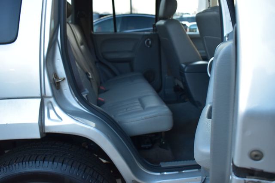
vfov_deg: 41.7
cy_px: 92
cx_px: 138
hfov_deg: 59.5
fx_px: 240
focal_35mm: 32
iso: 1600
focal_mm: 21
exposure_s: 1/15
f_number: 5
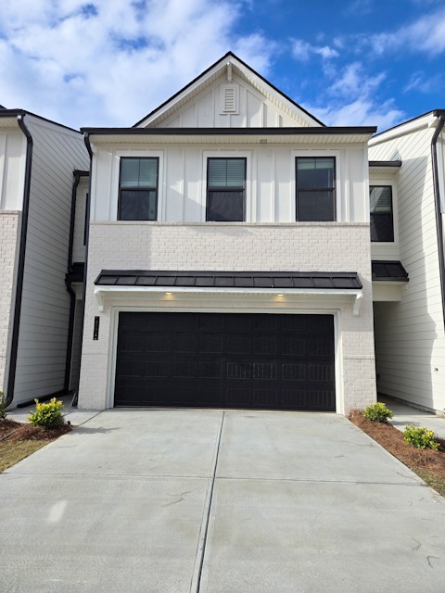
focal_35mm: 23
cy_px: 296
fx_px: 394
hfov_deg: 58.9
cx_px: 222
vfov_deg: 73.9
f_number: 1.8
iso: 40
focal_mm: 5.4
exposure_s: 1/2921
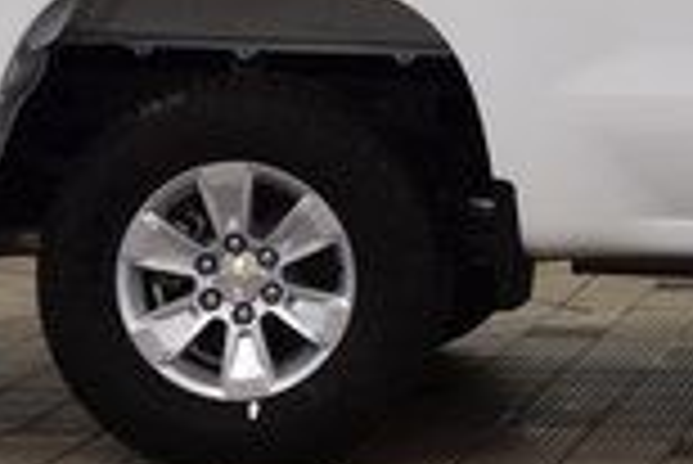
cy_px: -29
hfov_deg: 11.0
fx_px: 3489
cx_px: 999
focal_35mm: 181
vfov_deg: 7.6
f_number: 7.1
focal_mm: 29
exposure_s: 1/30
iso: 400
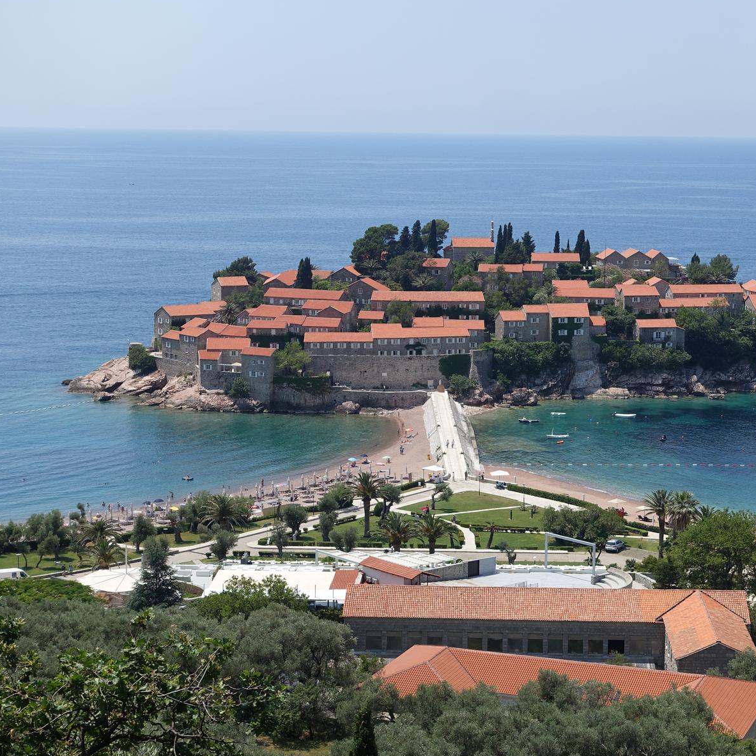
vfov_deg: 23.1
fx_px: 1853
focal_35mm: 75
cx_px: 491
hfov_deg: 23.0
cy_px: 376
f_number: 5.6
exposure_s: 1/640
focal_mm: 21.39
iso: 125
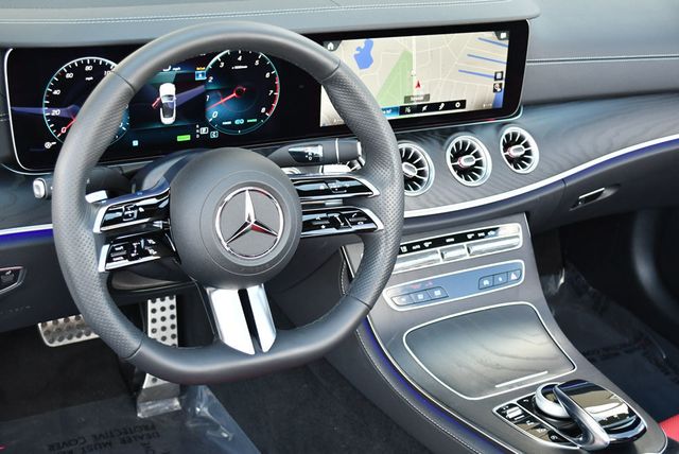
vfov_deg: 26.0
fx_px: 982
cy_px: 227
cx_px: 340
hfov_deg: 38.2
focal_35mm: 52
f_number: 4.2
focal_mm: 26
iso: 800
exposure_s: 1/160
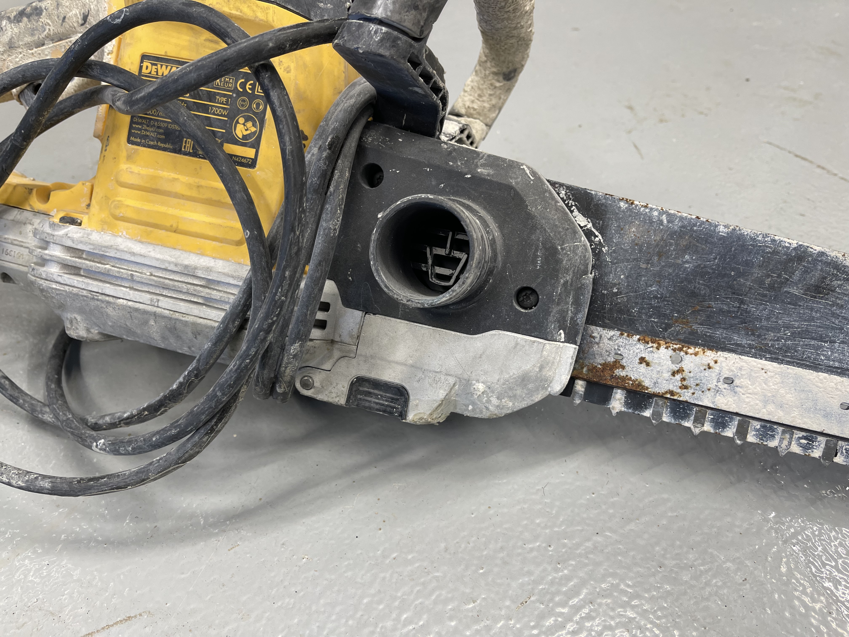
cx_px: 424
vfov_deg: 54.9
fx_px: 613
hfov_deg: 69.4
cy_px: 318
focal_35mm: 25
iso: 100
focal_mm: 5.1
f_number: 1.6
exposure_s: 1/100
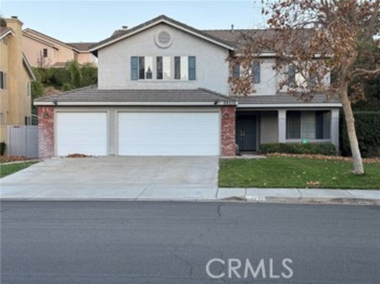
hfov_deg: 39.7
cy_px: 142
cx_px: 190
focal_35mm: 48
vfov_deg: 30.2
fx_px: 527
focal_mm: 6.76
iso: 64
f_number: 1.78
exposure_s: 1/298
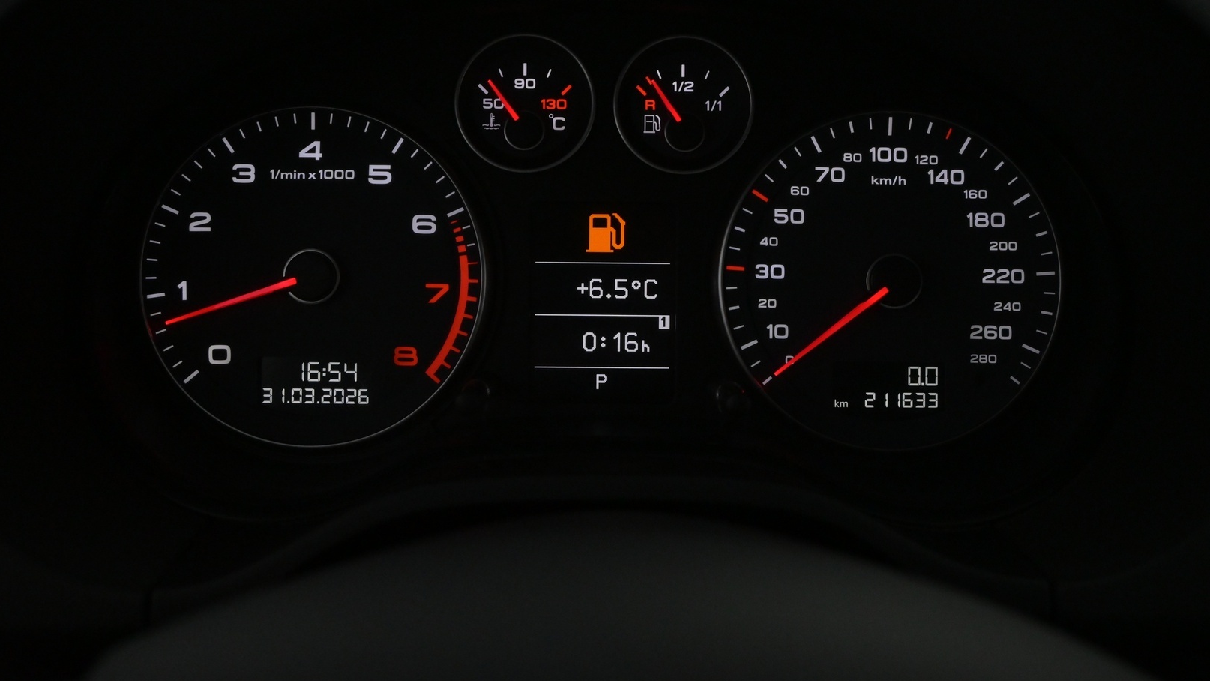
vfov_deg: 29.0
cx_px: 606
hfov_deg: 49.4
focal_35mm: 41
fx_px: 1316
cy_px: 297
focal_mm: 26
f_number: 6.3
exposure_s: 1/160
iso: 2500
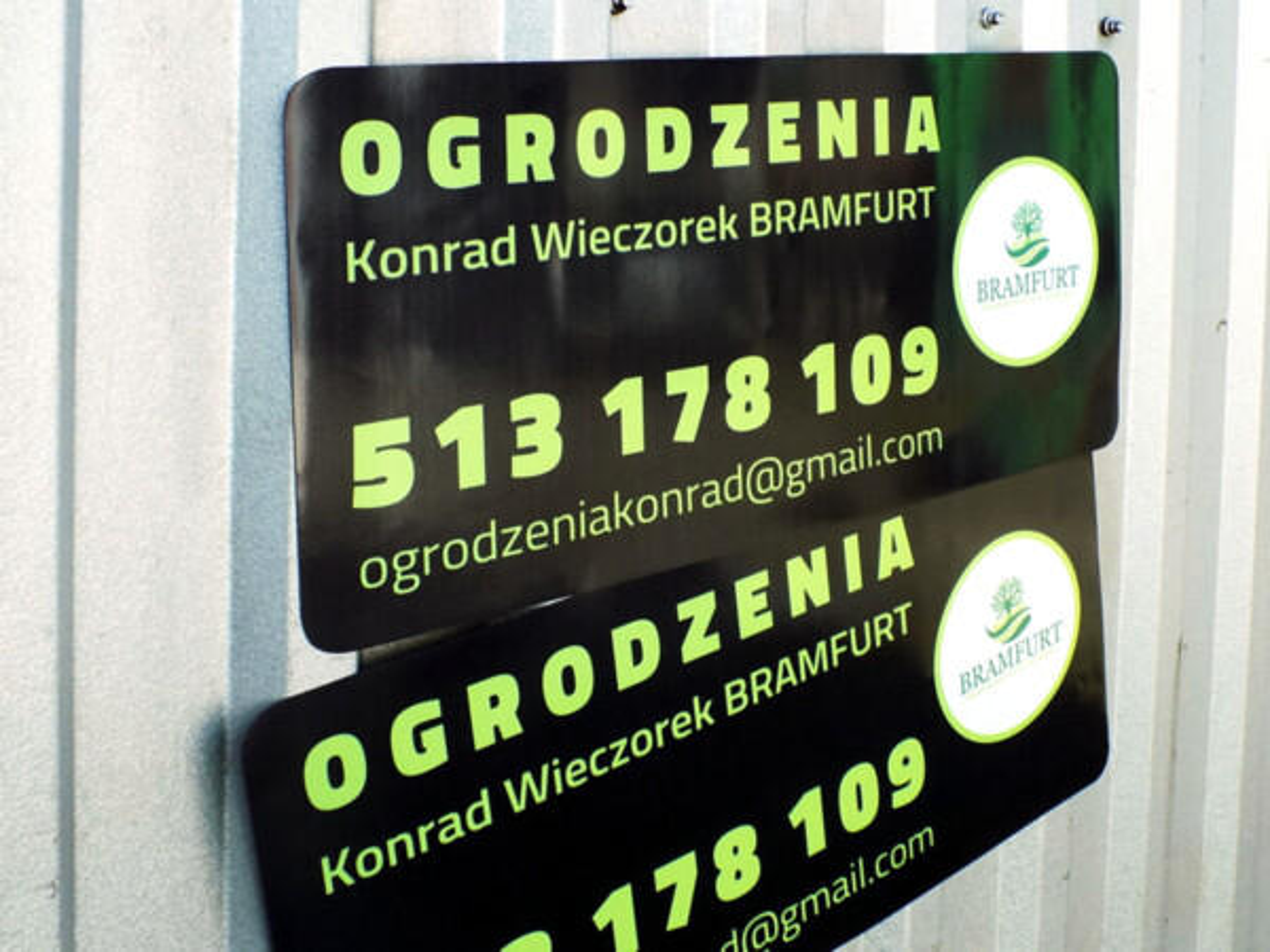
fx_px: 1688
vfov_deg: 31.5
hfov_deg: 41.2
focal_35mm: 46
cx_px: 635
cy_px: 476
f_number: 3.7
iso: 80
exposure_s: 1/250
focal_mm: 8.1
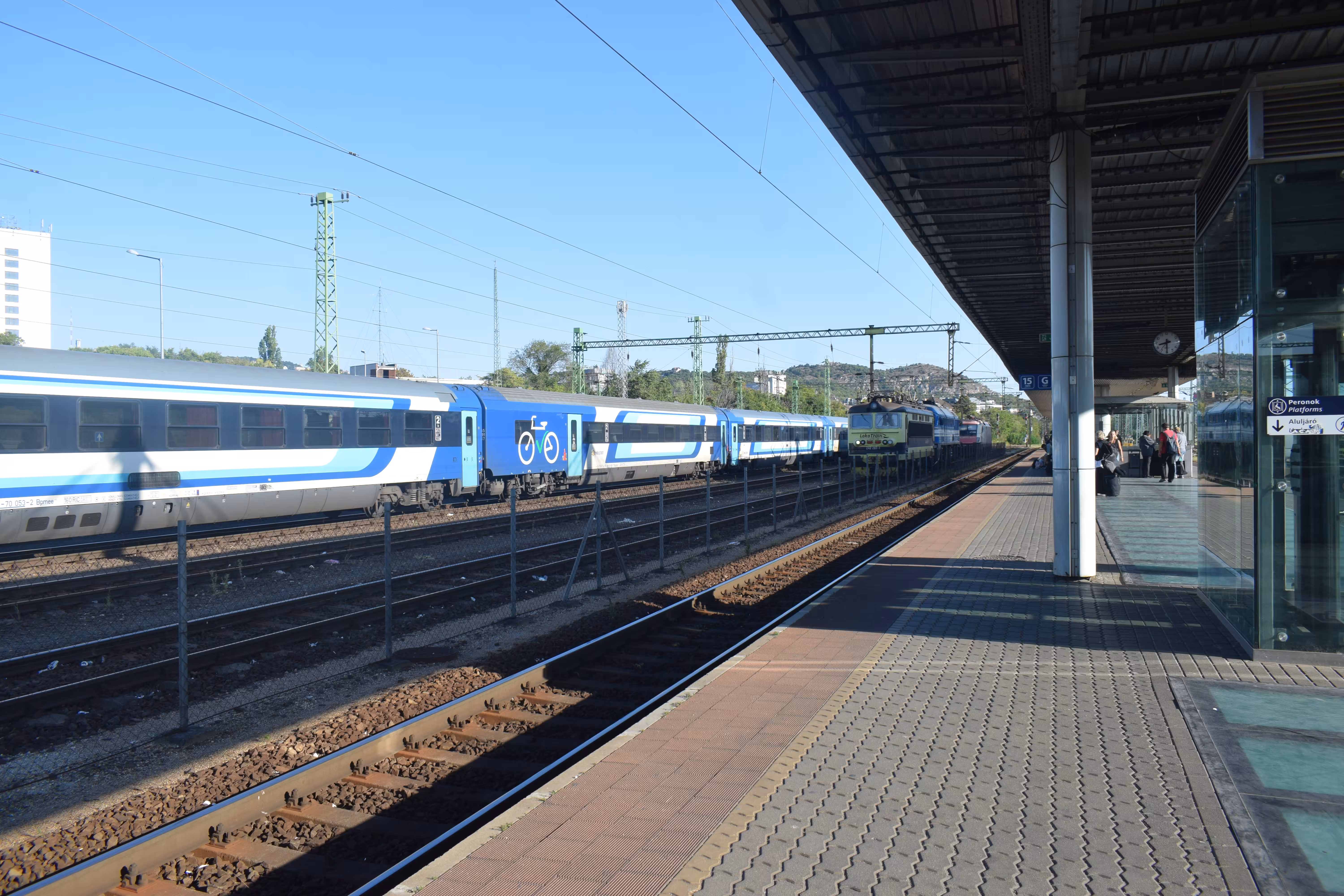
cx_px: 672
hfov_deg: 67.4
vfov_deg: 47.9
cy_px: 448
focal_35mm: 27
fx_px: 1008
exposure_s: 1/250
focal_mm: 18
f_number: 8
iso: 200
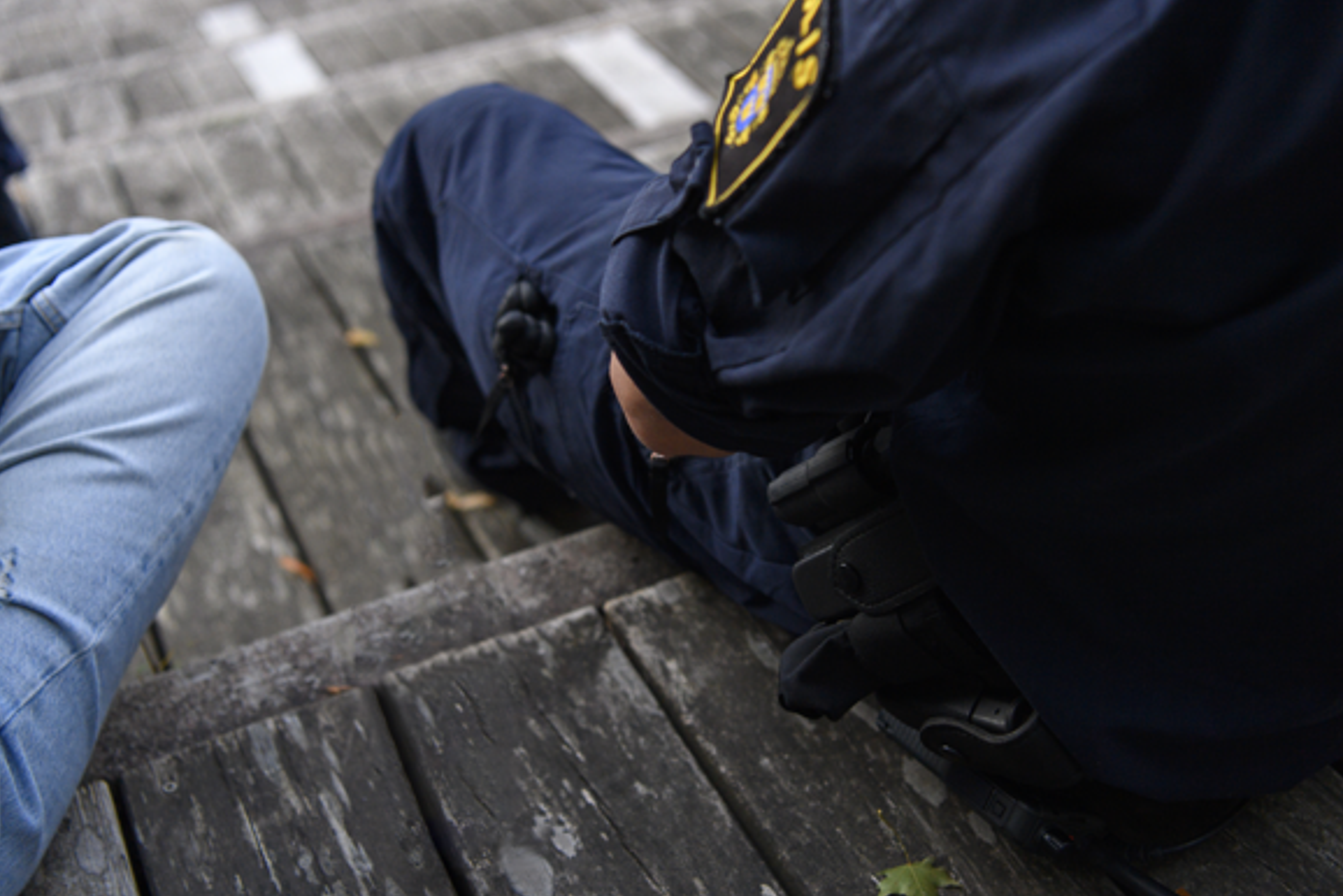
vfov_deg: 29.3
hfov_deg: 42.7
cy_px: 463
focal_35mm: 46
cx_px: 730
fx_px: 1717
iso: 1600
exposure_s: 1/160
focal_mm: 38
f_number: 3.2
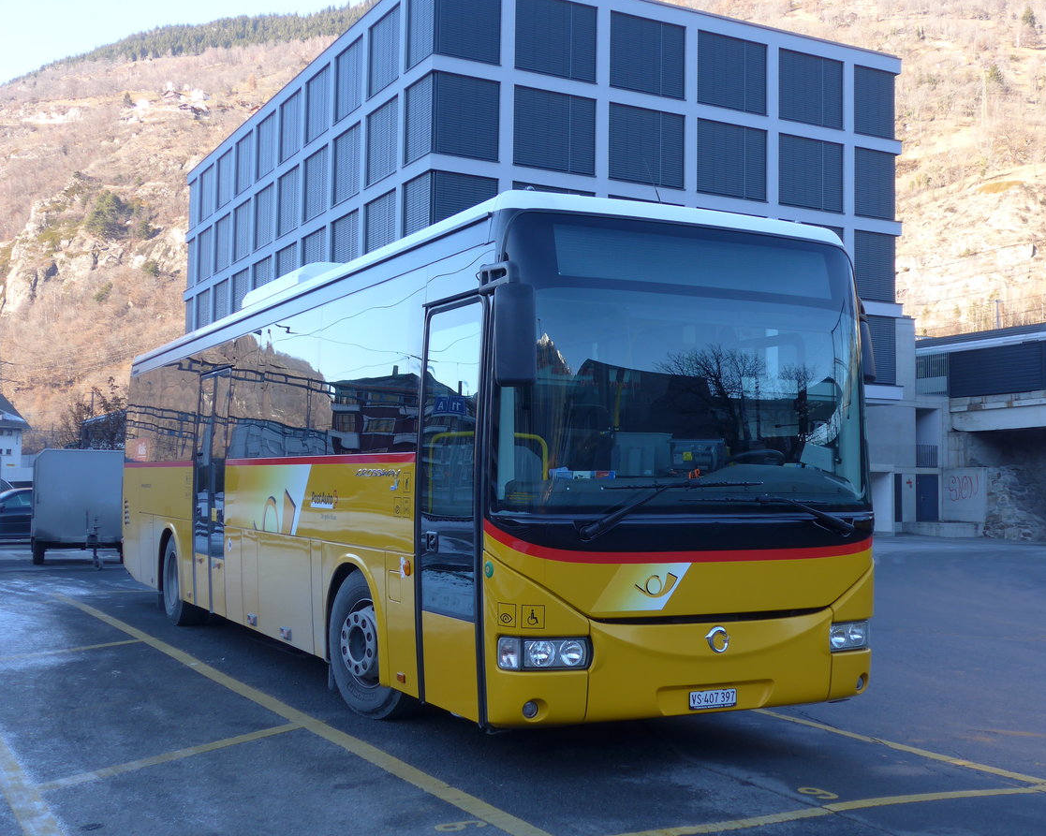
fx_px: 1331
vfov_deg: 34.9
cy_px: 418
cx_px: 554
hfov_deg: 42.9
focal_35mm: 43
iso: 80
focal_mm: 8.4
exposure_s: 1/200
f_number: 2.8
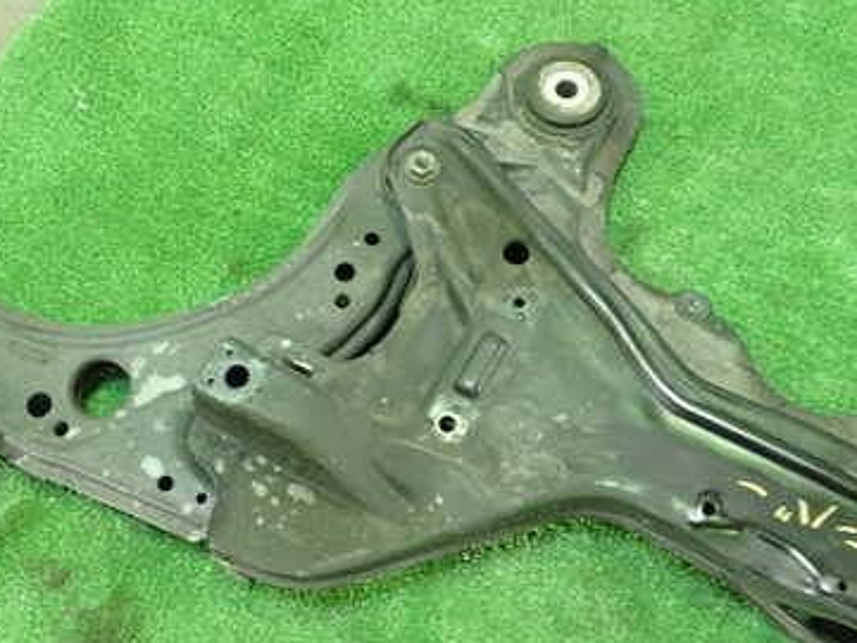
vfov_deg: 29.1
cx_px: 319
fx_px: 1238
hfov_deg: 37.9
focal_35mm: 50
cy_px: 343
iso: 800
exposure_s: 1/40
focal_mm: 5.5
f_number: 2.3
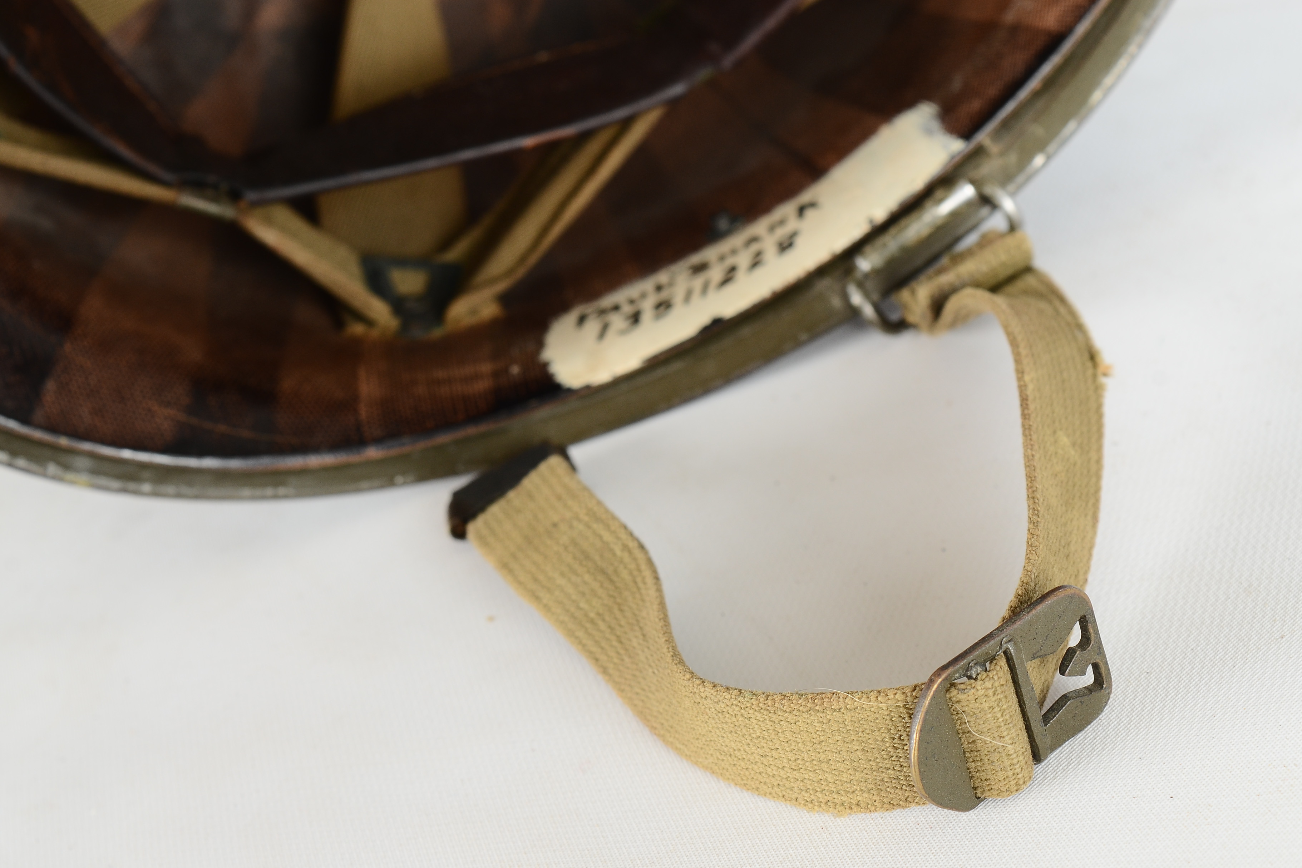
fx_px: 2857
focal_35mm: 79
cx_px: 643
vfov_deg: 17.3
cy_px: 434
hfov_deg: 25.7
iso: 320
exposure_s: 1/60
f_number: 10
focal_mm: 52
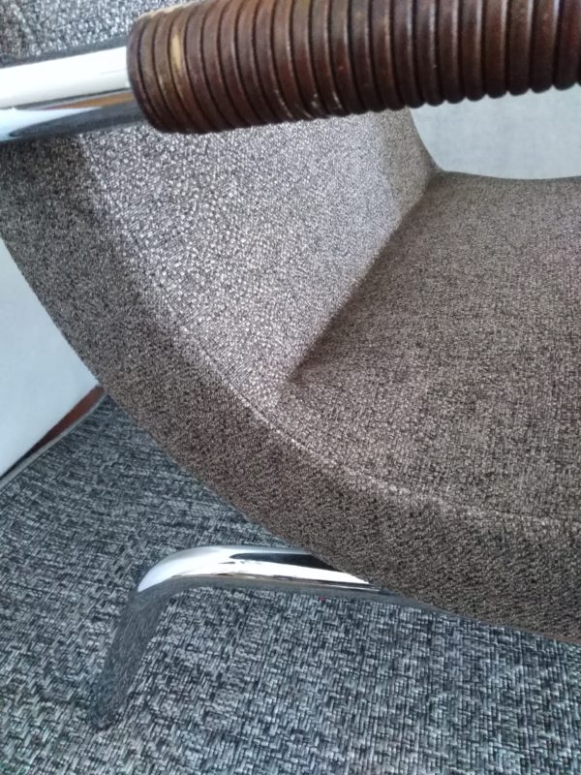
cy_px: 388
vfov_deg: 67.3
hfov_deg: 53.1
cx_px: 290
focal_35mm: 26
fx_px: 582
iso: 1558
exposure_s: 1/12.5
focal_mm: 3.46
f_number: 2.2
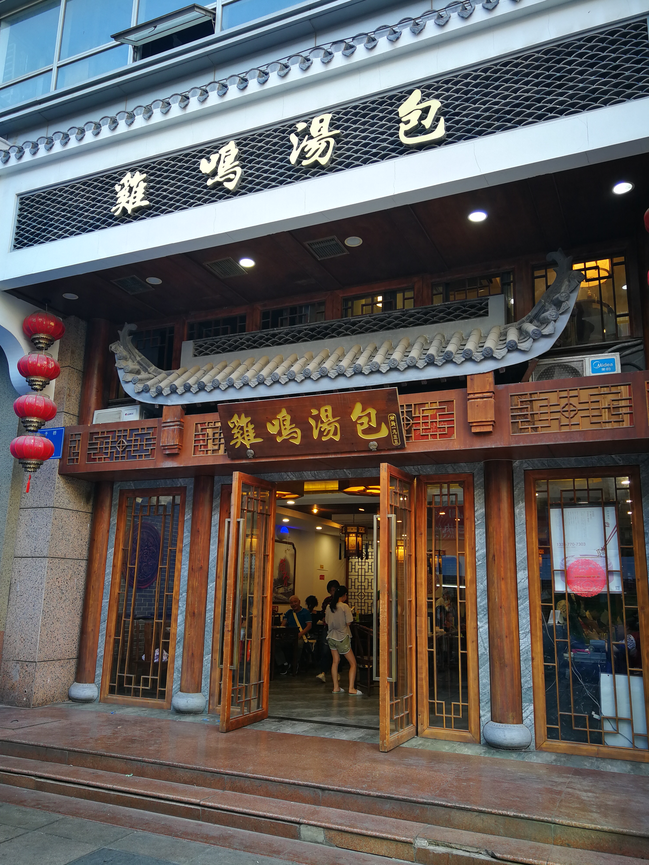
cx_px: 324
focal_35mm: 27
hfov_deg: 51.4
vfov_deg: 65.3
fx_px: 675
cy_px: 432
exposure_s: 1/50
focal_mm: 3.95
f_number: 2.2
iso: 80
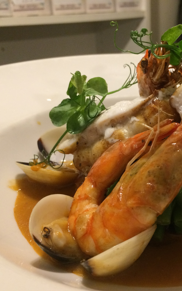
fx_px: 333
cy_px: 148
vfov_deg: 47.2
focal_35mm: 42
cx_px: 151
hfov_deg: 29.7
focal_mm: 4.15
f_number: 2.2
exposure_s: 1/33
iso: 250
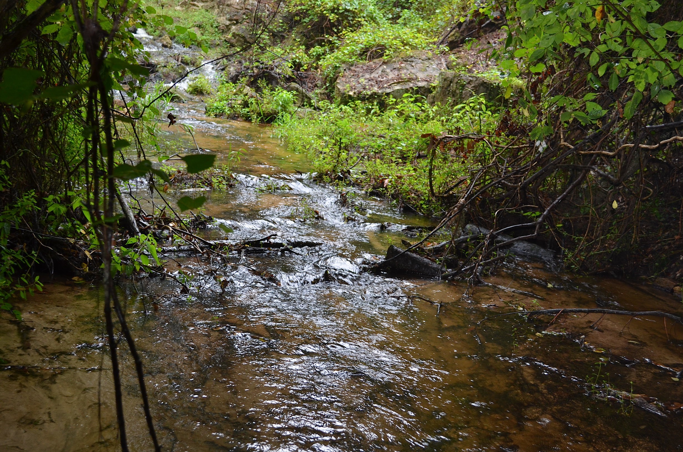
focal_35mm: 51
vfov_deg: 26.4
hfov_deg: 39.0
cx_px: 342
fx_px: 966
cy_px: 226
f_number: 5
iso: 640
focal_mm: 34
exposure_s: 1/60
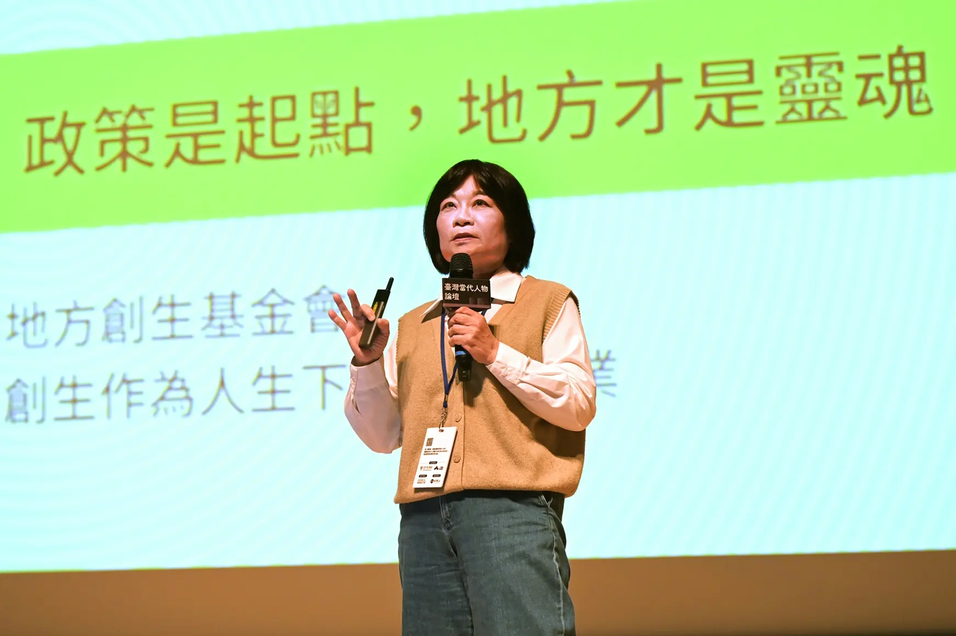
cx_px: 478
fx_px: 2786
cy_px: 318
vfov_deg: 13.0
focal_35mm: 105
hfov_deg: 19.5
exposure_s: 1/160
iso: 2500
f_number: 4
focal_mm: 105
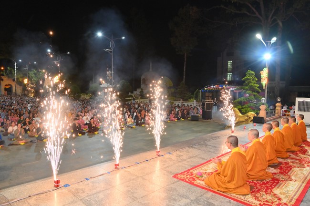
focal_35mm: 24
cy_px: 103
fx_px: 206
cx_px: 155
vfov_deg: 53.0
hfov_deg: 73.8
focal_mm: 24
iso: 2000
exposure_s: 1/60
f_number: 5.6
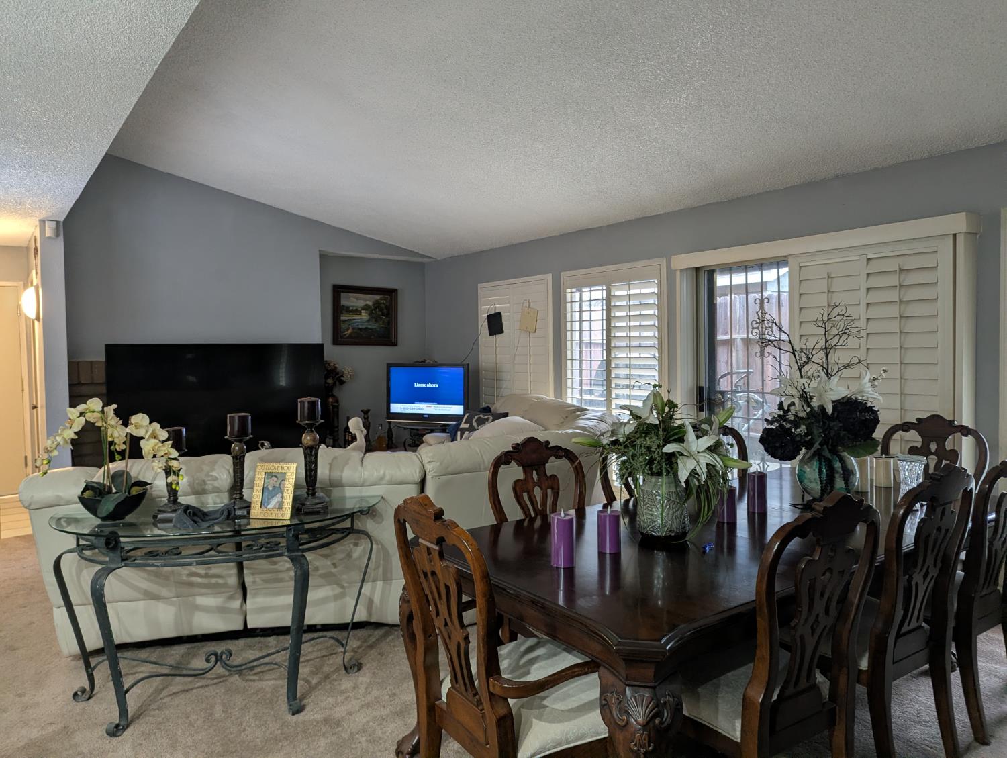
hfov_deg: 71.5
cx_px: 504
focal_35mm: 24
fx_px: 699
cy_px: 379
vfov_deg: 56.9
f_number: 1.85
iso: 159
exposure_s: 1/40
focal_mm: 6.81
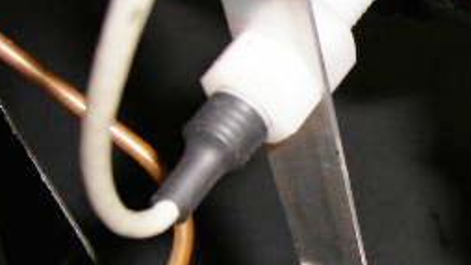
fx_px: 1237
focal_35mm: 99
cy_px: 132
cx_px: 454
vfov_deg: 12.2
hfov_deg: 20.9
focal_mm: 60
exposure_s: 1/60
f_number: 2.8
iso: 100
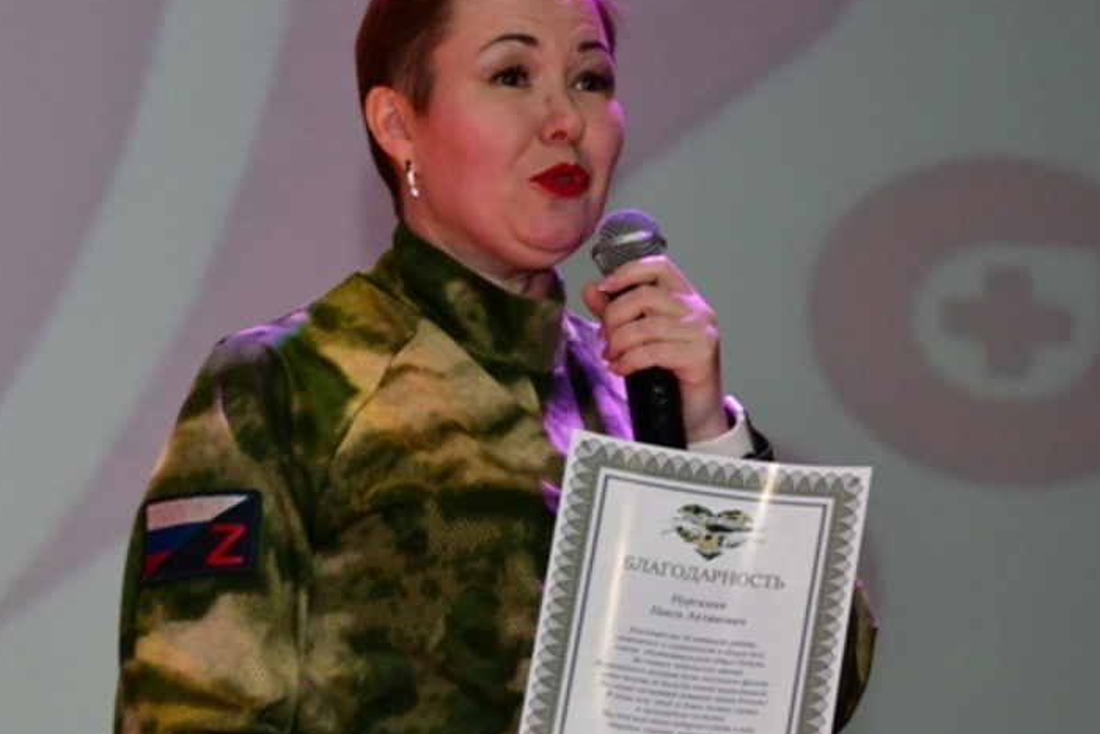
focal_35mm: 192
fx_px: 5867
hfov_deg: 10.6
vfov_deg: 7.2
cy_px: 526
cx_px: 1020
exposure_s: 1/160
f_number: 5
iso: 1000
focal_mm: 56
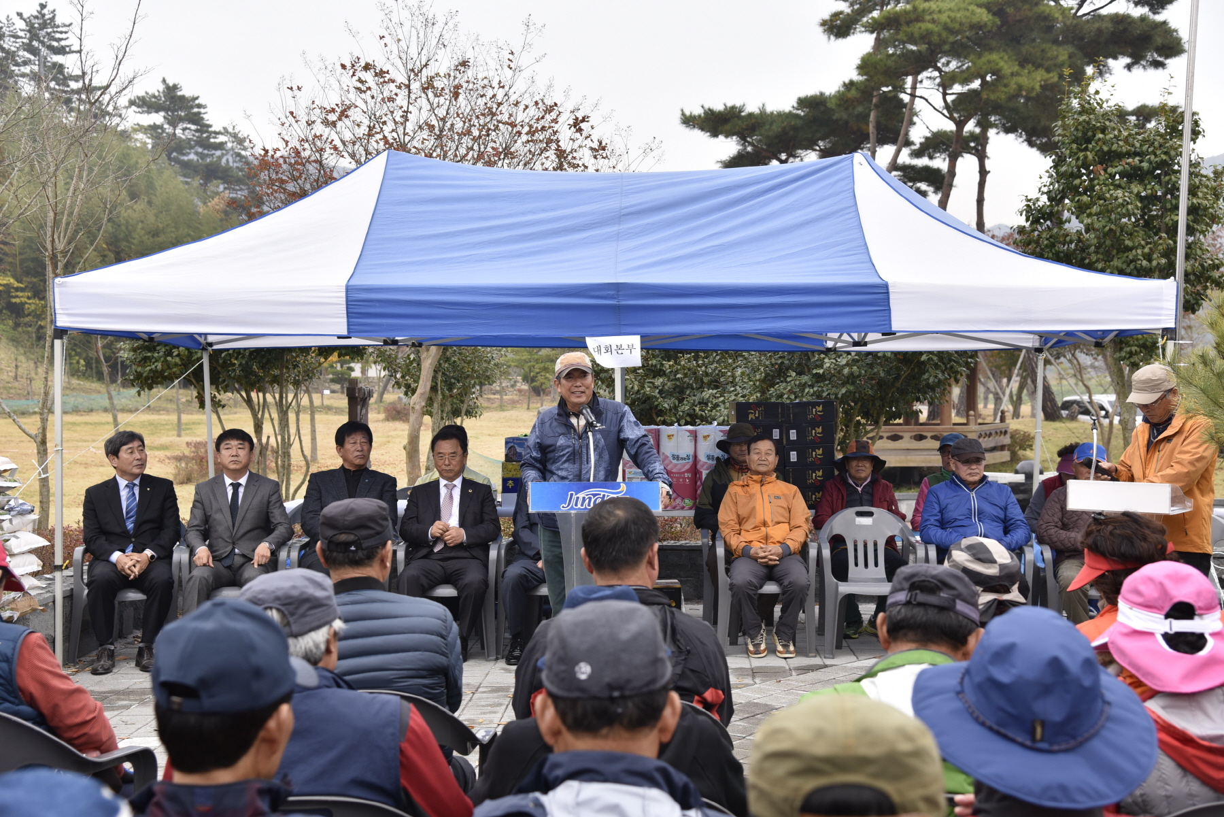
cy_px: 408
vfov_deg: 27.0
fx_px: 1700
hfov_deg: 39.6
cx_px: 612
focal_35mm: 50
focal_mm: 50
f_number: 5
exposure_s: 1/125
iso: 100
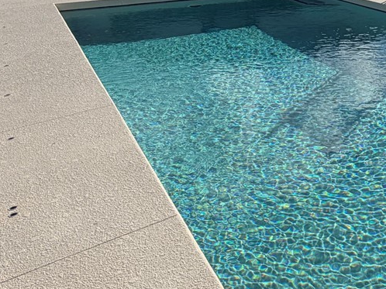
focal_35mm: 45
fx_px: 502
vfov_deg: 31.6
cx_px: 451
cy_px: 77
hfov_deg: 34.6
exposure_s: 1/1497
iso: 20
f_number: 2.2
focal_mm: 2.22
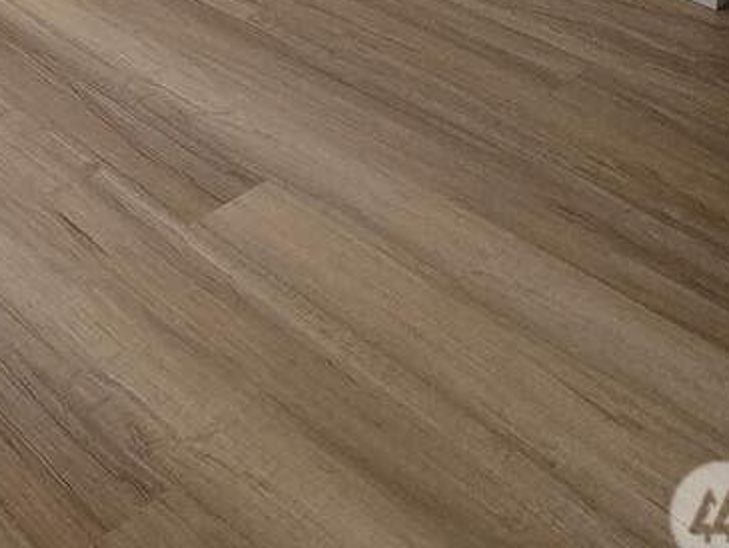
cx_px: -409
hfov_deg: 24.6
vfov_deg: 17.1
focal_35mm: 57
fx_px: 1201
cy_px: -604
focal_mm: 2.2
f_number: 2.2
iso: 160
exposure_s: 1/60
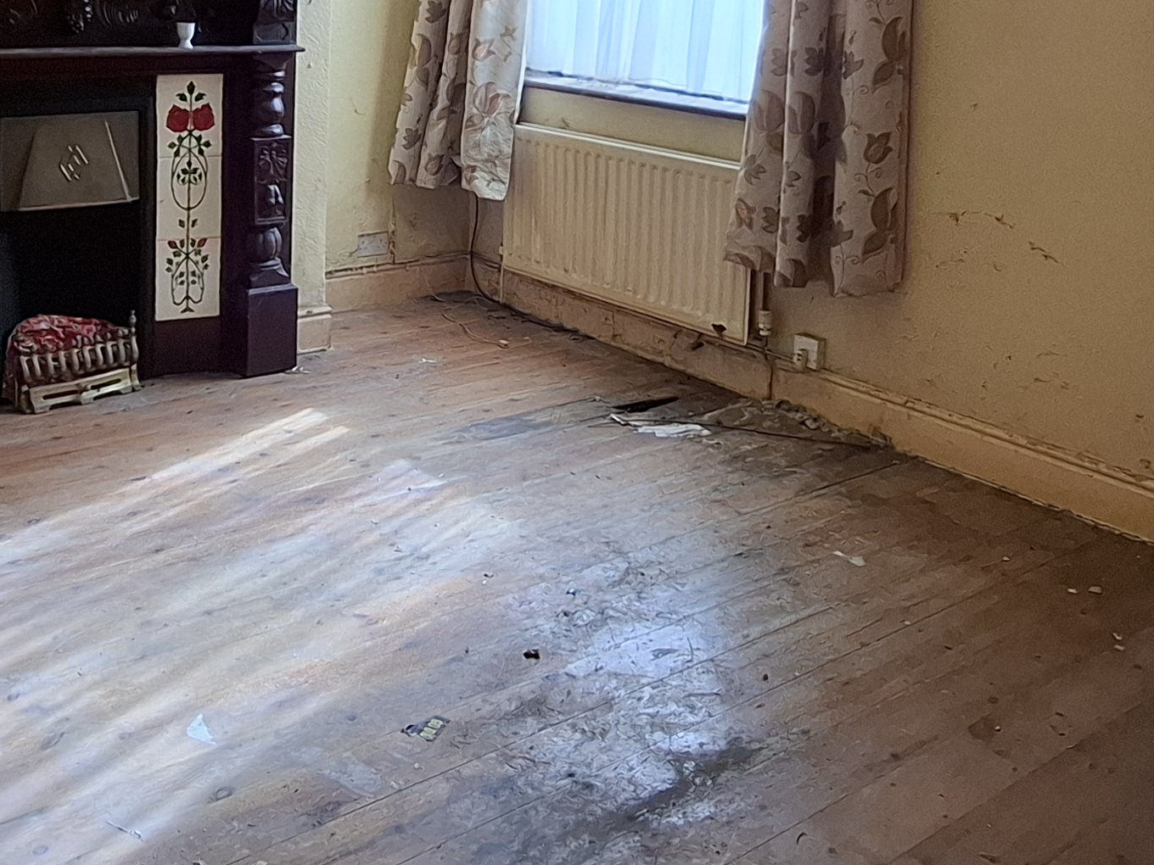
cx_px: 454
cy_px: 121
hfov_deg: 47.5
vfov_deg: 35.1
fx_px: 1300
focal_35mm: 39
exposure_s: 1/100
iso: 50
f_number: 2.2
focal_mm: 1.74
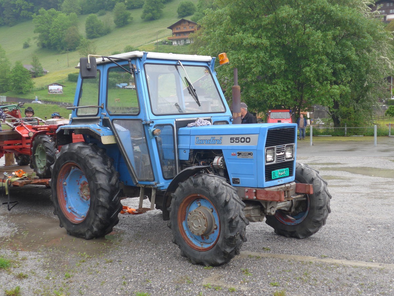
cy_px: 148
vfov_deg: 31.5
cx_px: 197
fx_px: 524
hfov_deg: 41.2
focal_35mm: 46
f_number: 3
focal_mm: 9.5
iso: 80
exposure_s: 1/160
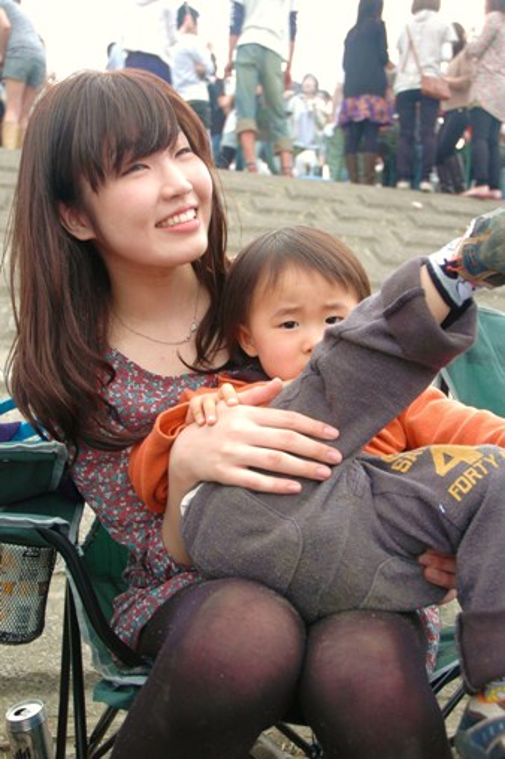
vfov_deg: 48.0
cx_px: 252
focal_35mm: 40
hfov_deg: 33.0
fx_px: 853
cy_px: 380
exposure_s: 1/500
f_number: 3.8
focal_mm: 27
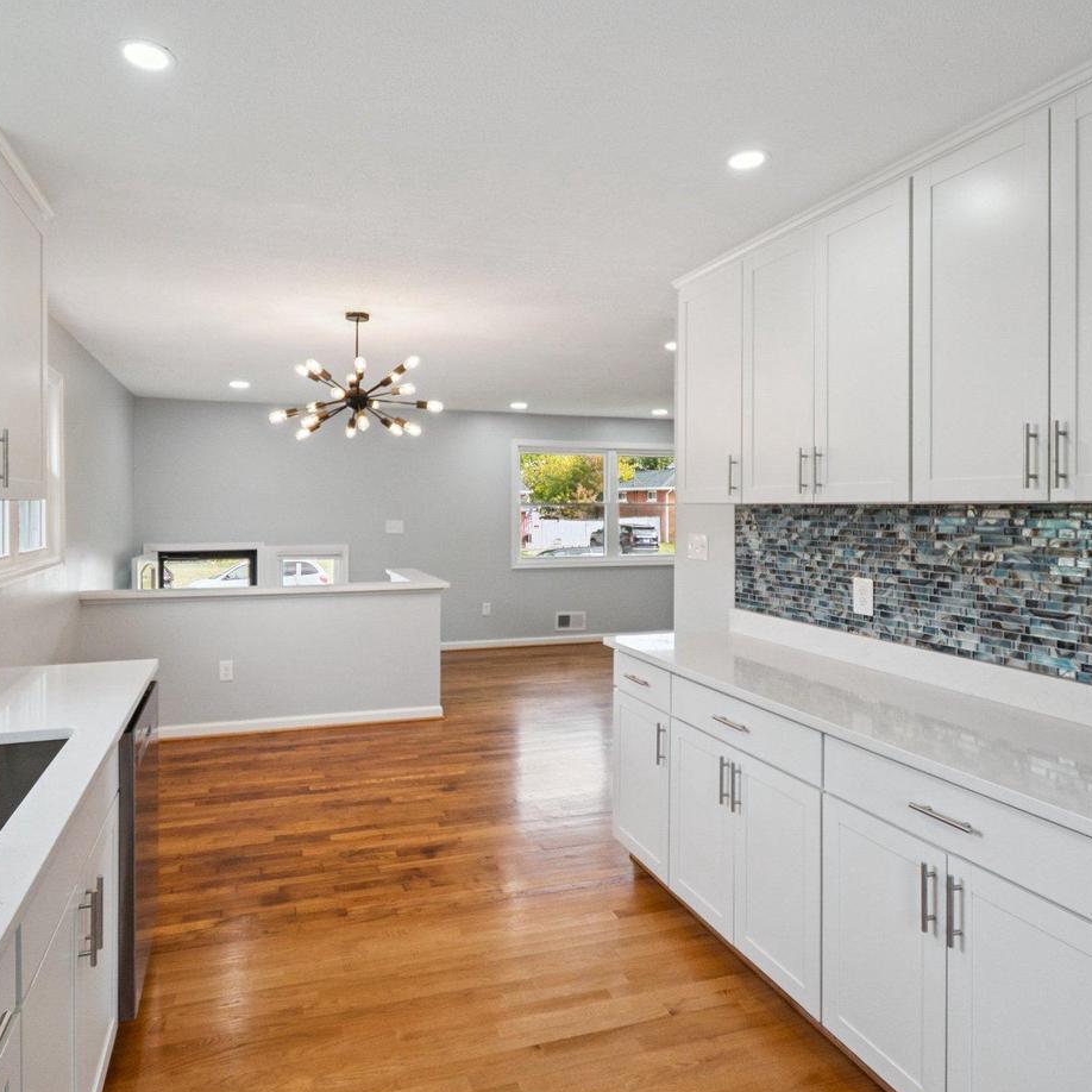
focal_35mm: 20
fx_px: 714
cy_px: 532
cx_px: 487
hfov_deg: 74.6
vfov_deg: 74.8
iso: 400
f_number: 5.6
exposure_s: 1/250
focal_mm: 10
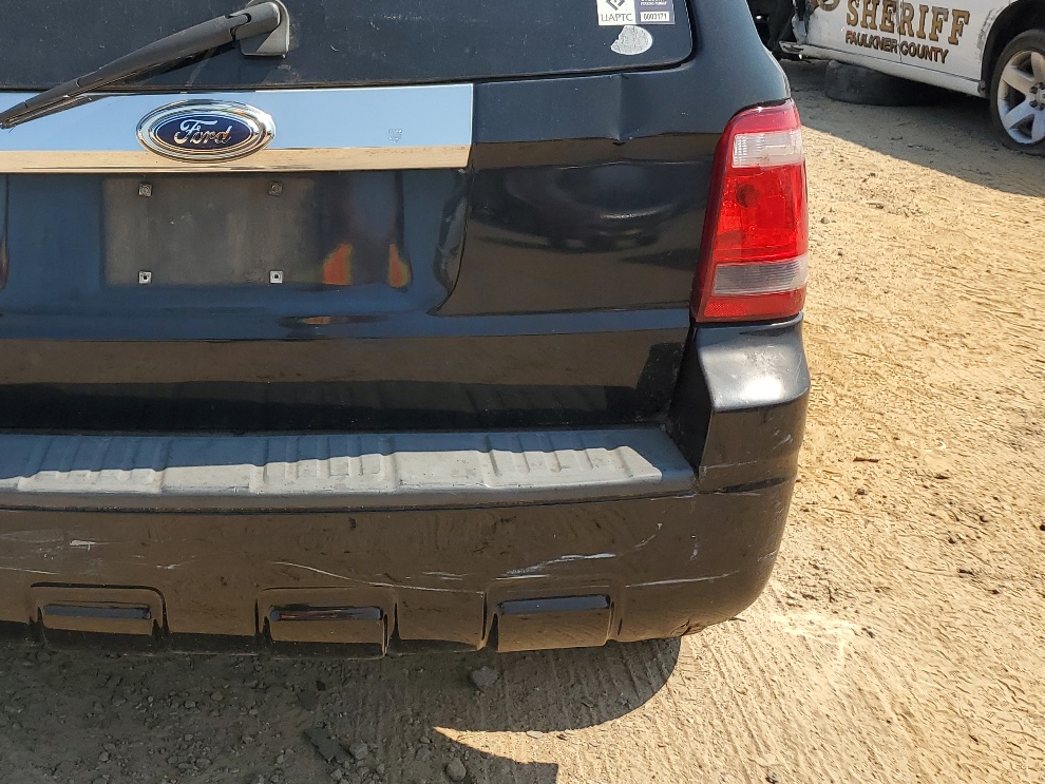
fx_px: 1268
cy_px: 202
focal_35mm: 42
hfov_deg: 43.0
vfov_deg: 33.7
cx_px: 231
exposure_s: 1/2000
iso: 50
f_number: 1.5
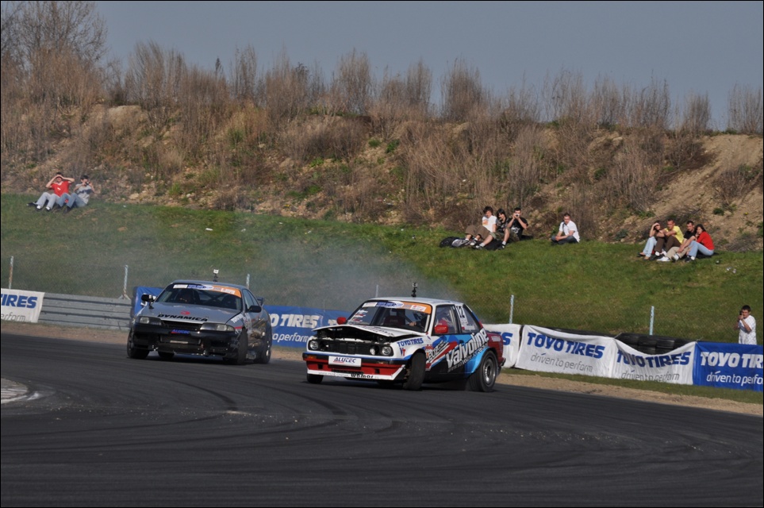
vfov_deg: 4.6
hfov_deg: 6.9
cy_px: 254
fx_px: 6360
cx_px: 382
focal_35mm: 300
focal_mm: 200
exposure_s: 1/640
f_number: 11
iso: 200
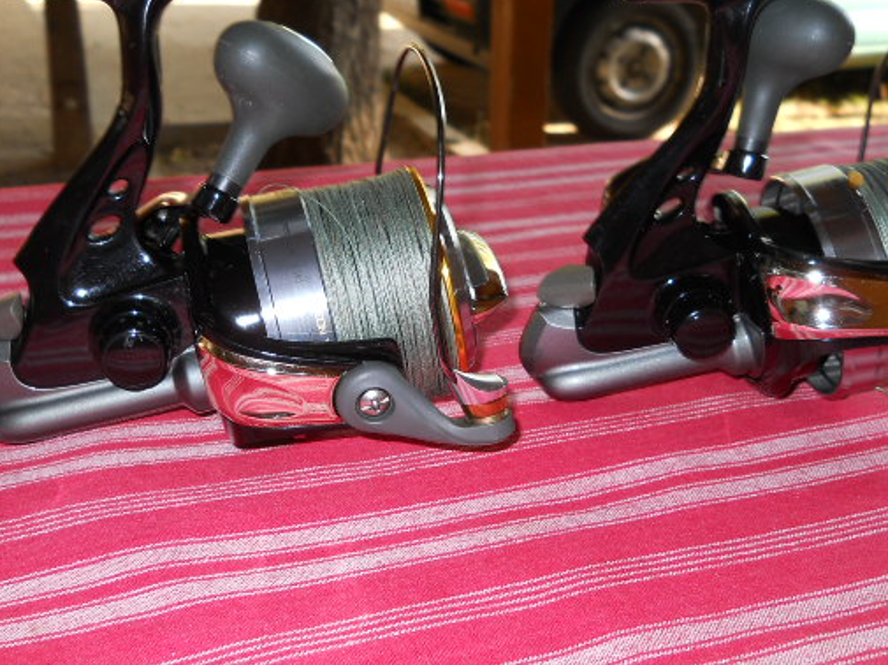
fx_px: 1333
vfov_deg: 28.0
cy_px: 289
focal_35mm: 52
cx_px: 466
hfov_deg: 36.8
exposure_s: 1/30
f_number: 3.1
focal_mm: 6.72
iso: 80
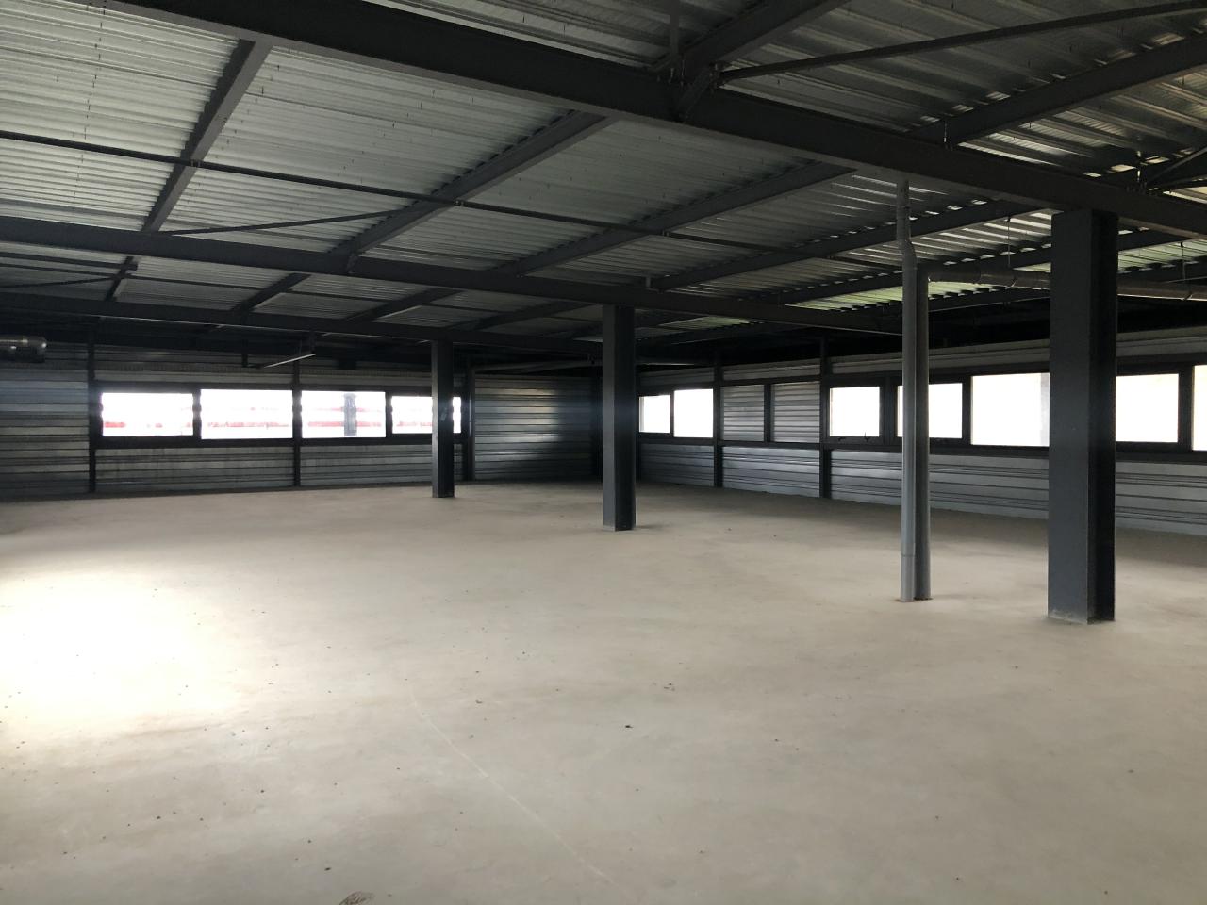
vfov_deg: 49.7
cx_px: 604
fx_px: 976
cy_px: 452
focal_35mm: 28
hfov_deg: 63.4
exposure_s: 1/15
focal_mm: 3.99
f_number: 1.8
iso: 64
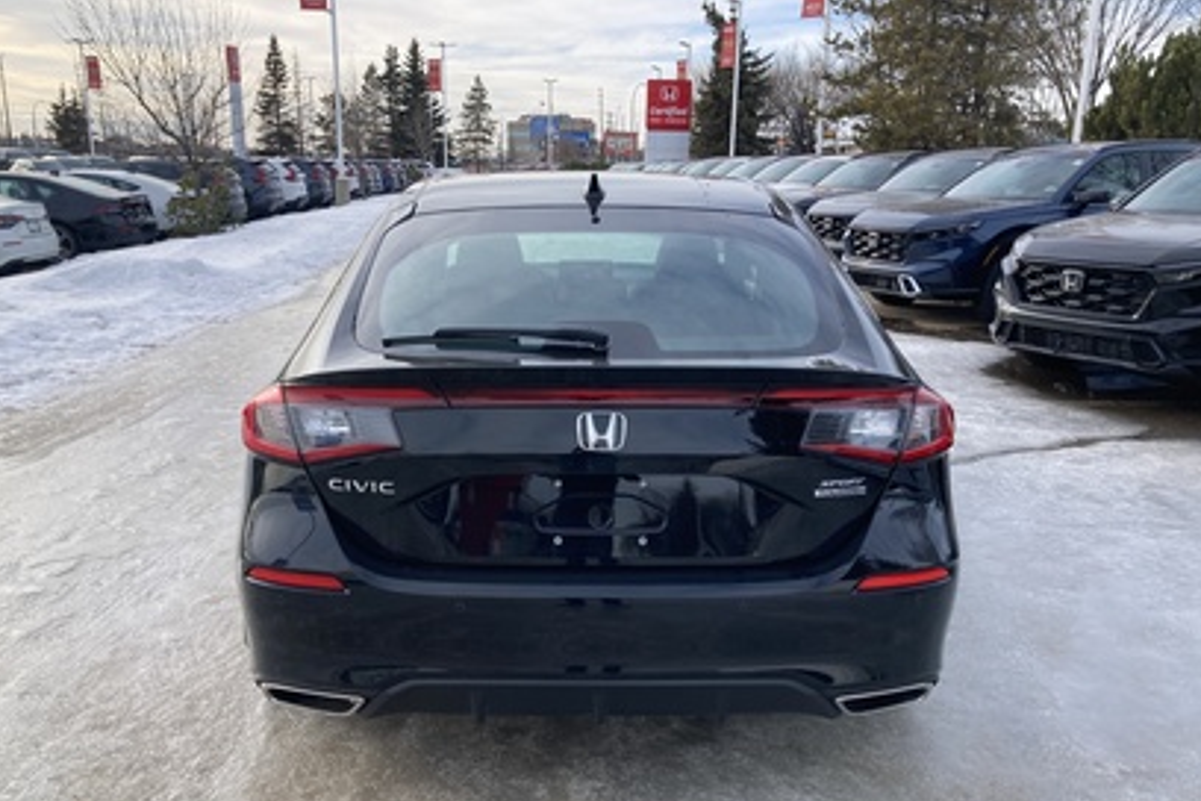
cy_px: 461
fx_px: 1001
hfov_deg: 61.9
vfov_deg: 43.5
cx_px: 595
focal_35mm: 30
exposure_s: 1/665
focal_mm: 3.99
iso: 20
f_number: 1.8
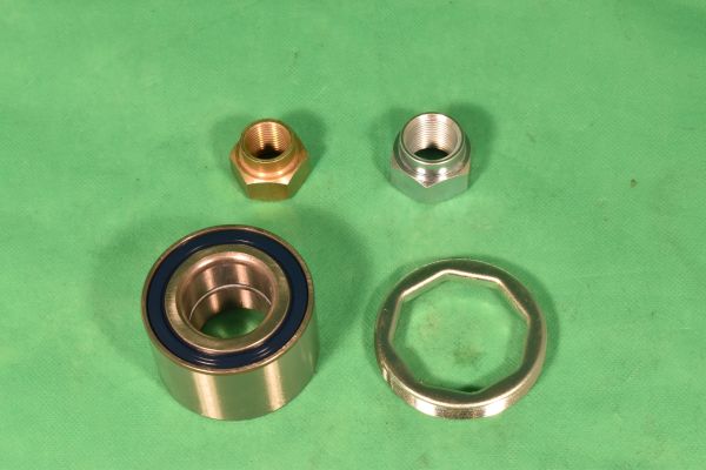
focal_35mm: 82
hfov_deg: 24.6
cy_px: 235
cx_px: 353
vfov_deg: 16.6
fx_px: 1618
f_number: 14
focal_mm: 55
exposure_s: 1/100
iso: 900
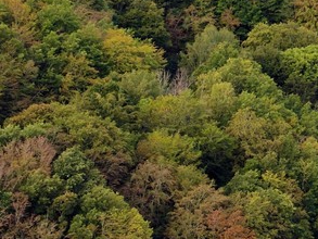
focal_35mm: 210
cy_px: -42
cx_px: 850
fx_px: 1930
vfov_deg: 7.0
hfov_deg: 8.4
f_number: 9
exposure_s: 1/80
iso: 200
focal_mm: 40
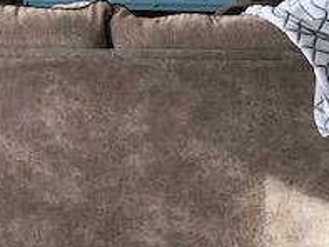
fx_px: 865
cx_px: 124
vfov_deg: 15.1
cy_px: -117
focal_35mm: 91
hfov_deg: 21.5
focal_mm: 3.99
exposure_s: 1/30
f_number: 1.8
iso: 40
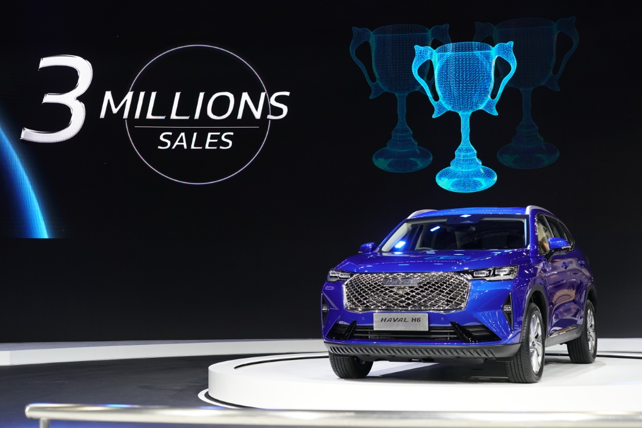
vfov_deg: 23.0
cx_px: 321
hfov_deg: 33.9
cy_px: 214
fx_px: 1052
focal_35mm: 59
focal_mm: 59
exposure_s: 1/160
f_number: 5
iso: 1250
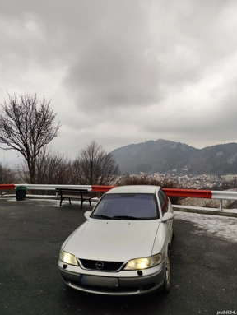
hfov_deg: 56.9
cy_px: 151
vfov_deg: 71.5
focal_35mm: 24
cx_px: 119
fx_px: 219
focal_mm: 6.19
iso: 50
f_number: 1.65
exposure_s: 1/167
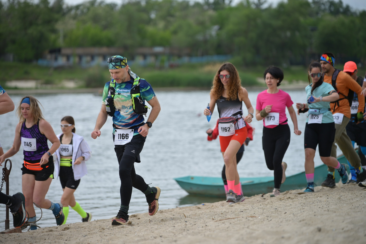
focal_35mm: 131
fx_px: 1332
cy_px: 122
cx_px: 183
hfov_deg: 15.6
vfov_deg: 10.5
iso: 160
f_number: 2.8
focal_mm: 131
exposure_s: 1/800
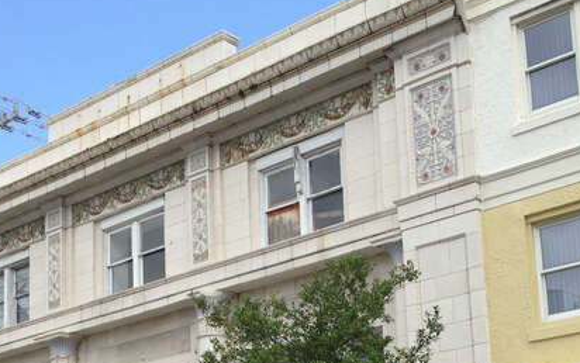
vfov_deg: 17.6
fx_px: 1139
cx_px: 272
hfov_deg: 28.6
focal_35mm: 72
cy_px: 378
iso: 50
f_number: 2.4
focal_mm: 4.28
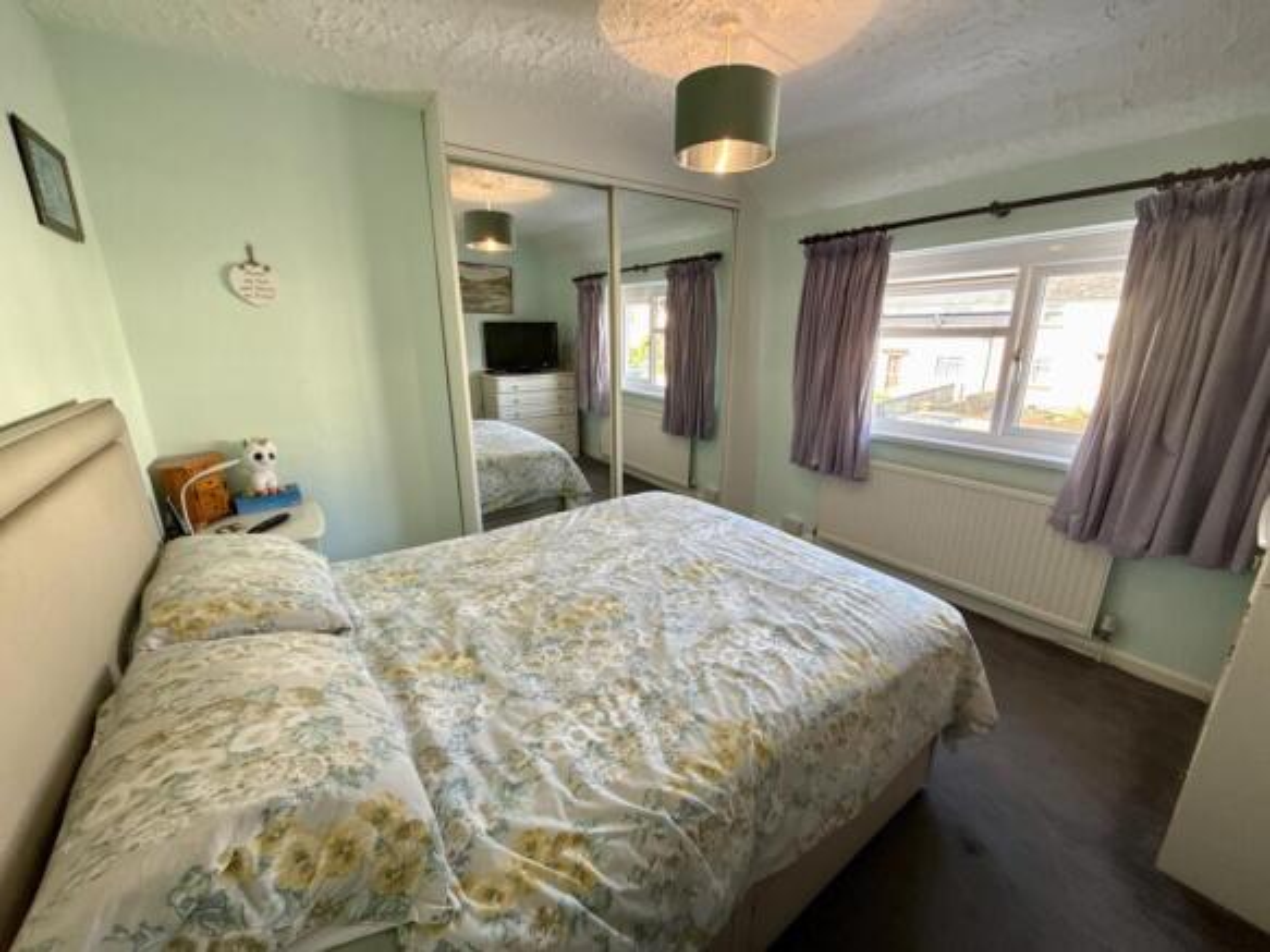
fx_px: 514
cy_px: 476
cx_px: 635
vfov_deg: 85.7
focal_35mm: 14
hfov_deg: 102.1
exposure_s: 1/100
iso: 160
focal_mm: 2.22
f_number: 2.2
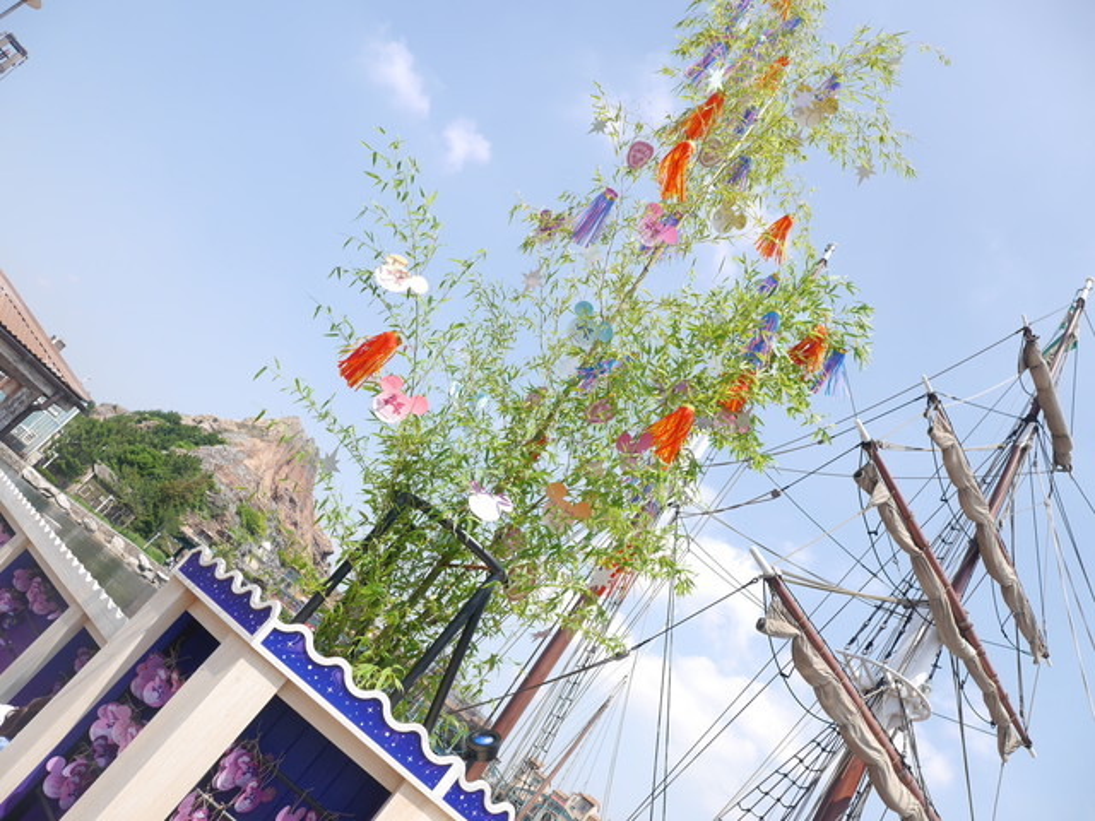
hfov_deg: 63.4
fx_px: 886
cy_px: 410
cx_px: 548
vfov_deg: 49.7
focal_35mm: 28
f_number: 6.3
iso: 160
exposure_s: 1/320
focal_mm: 14
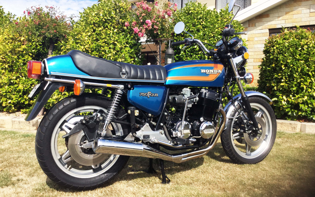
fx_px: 283
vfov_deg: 38.3
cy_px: 106
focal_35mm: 33
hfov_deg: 58.1
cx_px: 158
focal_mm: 3.3
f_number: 2.4
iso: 25
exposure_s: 1/926
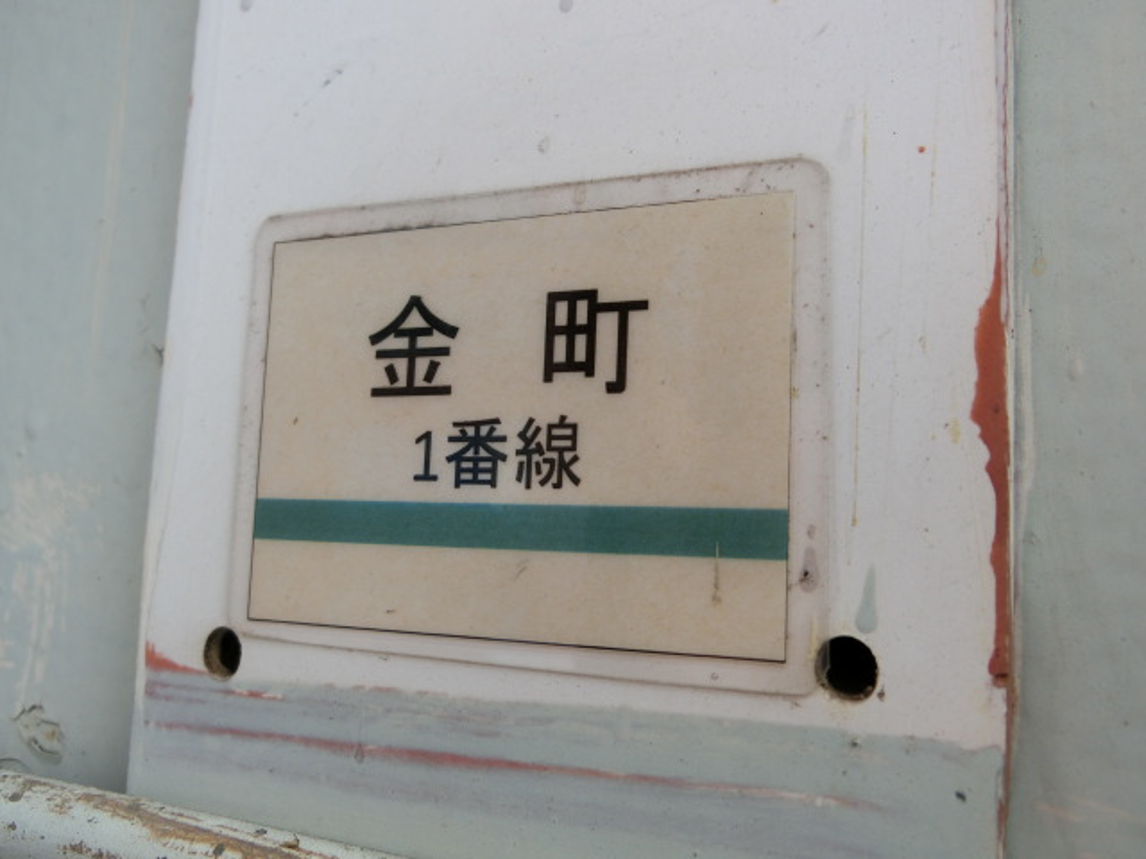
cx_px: 573
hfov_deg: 54.0
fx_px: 1126
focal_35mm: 34
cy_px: 430
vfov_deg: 41.8
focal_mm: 6
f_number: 3.9
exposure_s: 1/160
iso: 80
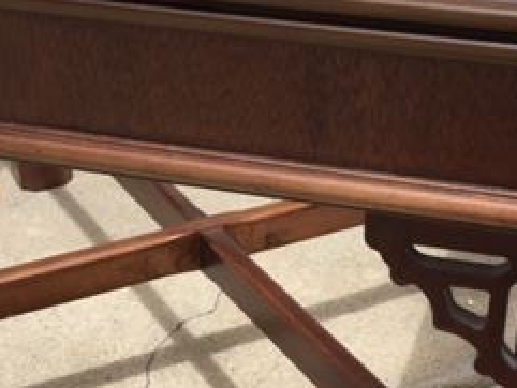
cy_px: 356
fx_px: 1151
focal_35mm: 77
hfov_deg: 25.3
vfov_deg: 18.8
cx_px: 302
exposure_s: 1/1319
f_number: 2.2
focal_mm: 4.15
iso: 32
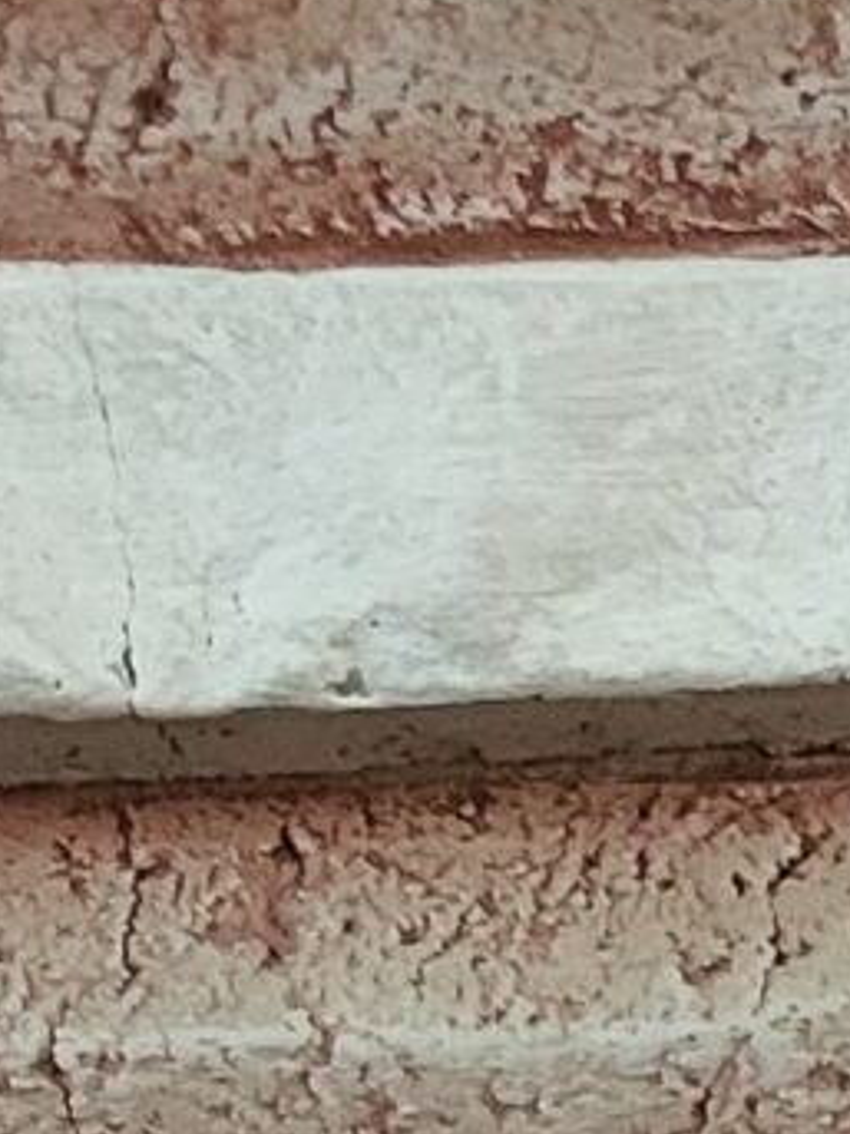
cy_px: 4209
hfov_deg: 6.8
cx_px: 2623
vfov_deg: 7.7
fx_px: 6356
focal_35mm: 194
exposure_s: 1/40
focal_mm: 5.4
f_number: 1.8
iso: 250
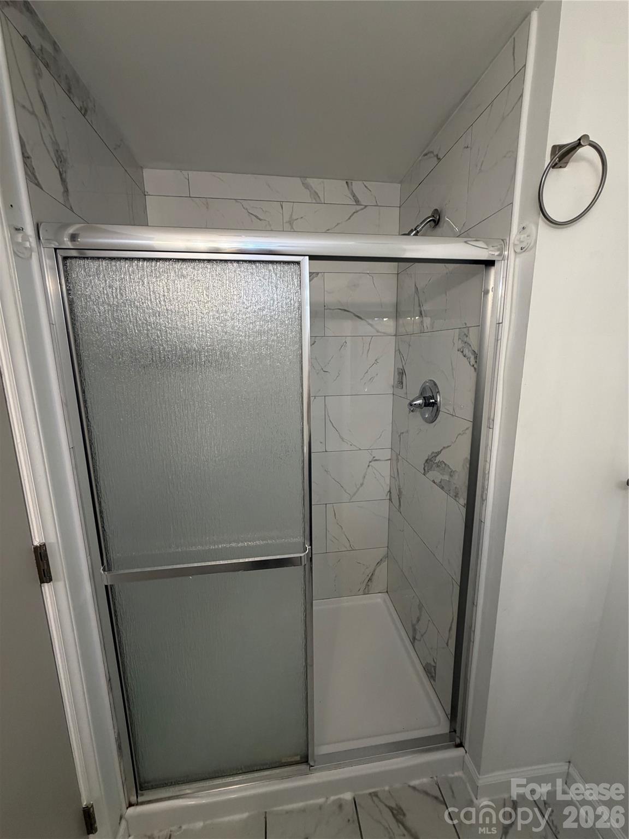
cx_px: 314
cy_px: 420
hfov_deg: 85.7
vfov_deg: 102.1
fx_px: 339
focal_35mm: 14
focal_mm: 2.22
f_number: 2.2
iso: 200
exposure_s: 1/120
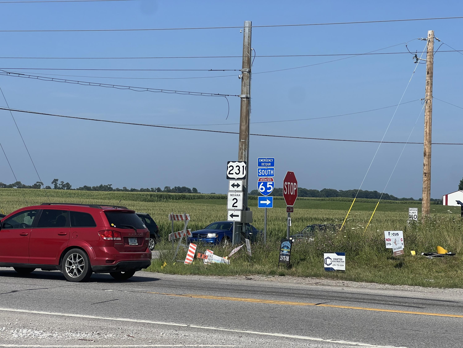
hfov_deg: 25.3
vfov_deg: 19.1
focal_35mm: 77
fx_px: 1030
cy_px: 174
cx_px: 232
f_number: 2.8
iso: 32
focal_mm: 9
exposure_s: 1/1130
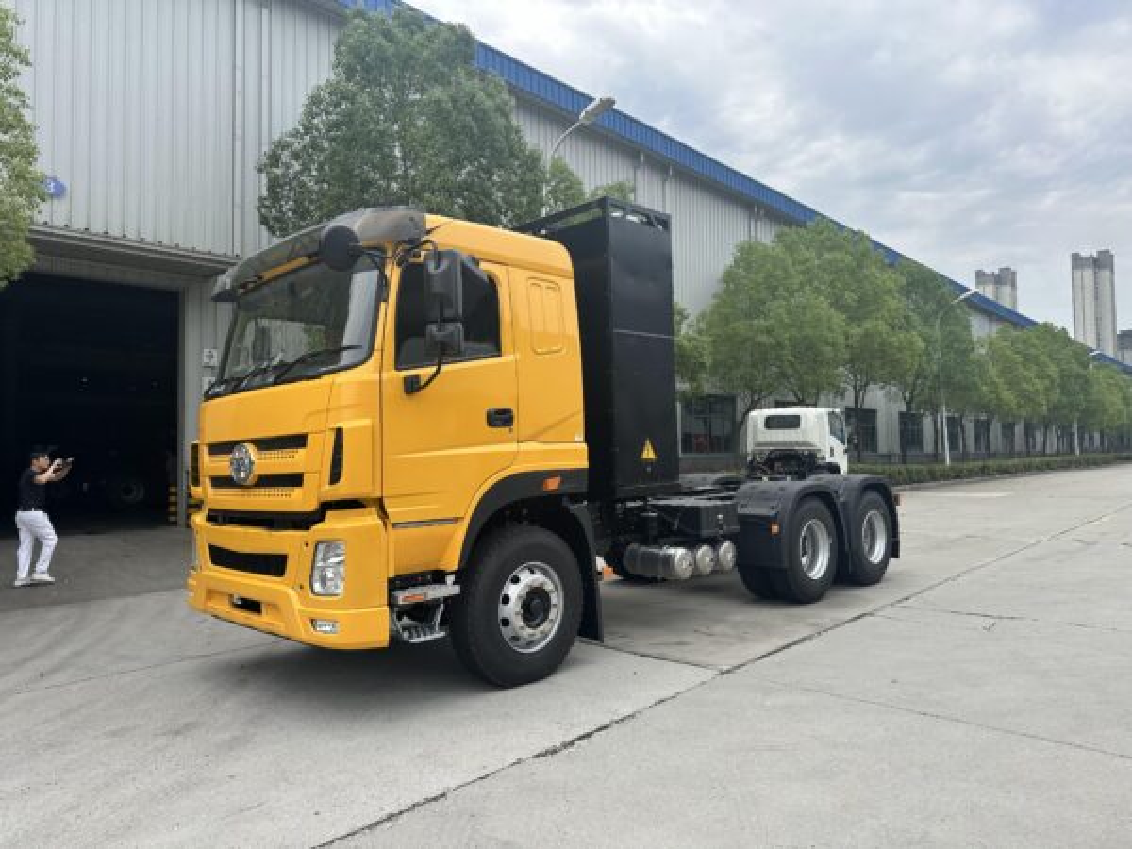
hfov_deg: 71.6
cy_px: 424
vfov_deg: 56.8
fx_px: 785
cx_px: 566
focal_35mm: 24
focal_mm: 6.86
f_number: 1.78
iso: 80
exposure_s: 1/2967
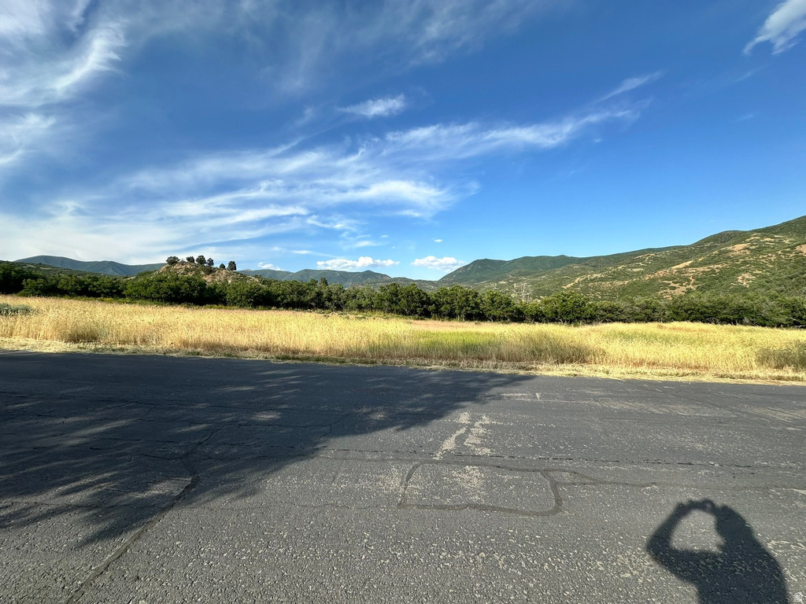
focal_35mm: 14
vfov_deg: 85.7
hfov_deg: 102.1
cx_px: 403
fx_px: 326
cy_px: 302
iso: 50
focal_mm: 2.22
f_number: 2.2
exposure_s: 1/1221
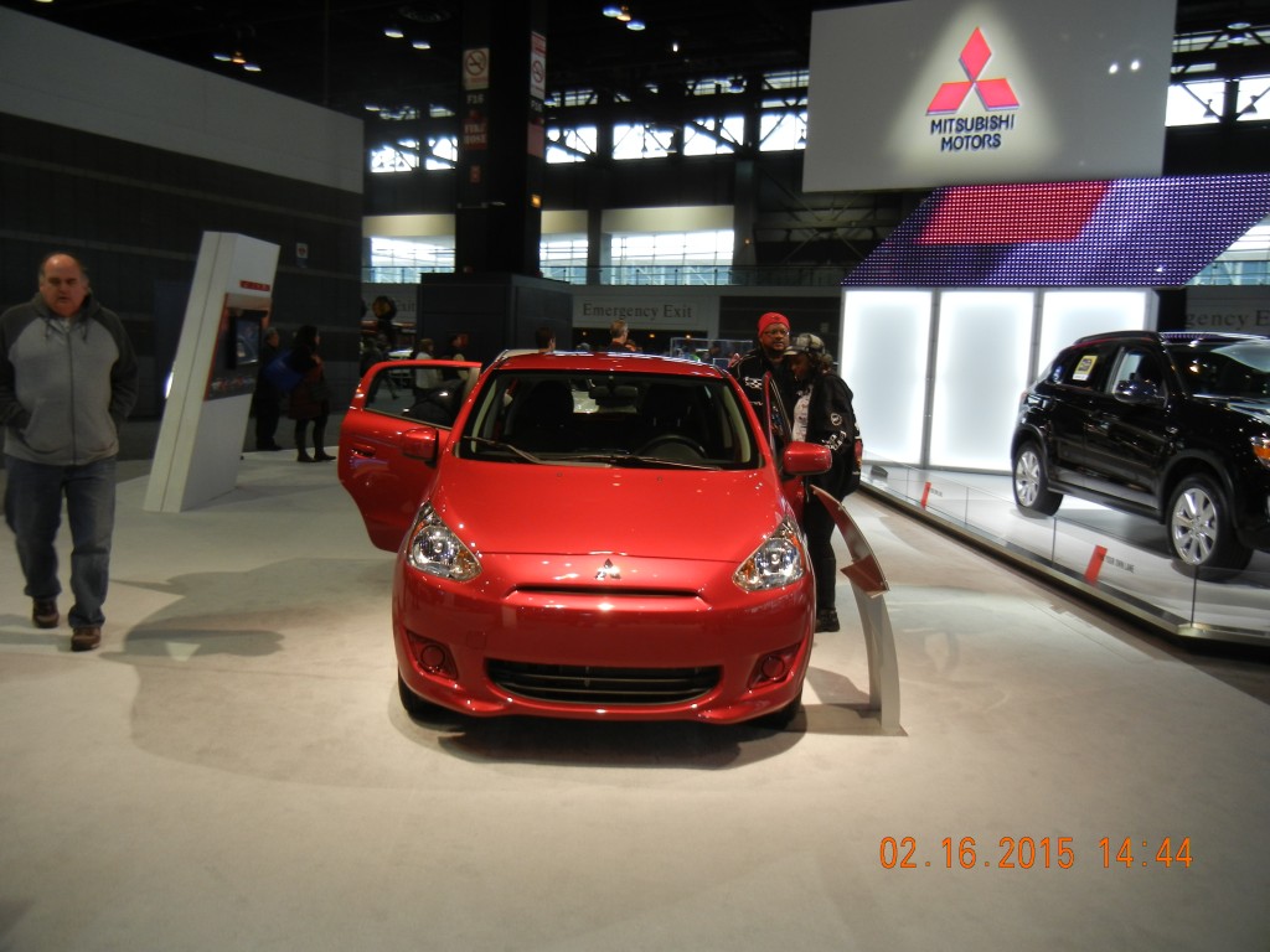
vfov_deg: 46.8
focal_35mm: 30
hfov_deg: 60.0
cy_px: 476
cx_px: 635
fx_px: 1101
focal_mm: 5.4
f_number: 3.5
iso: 160
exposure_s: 1/61
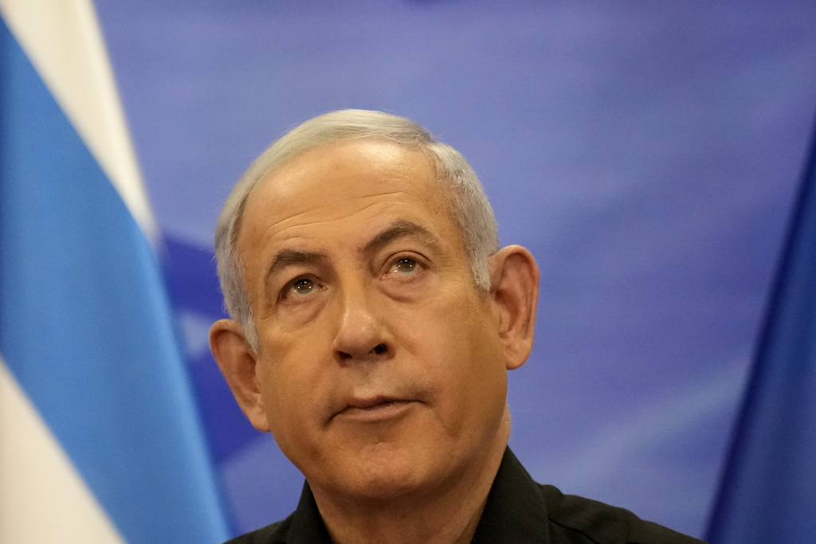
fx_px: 5939
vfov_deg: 5.2
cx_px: 408
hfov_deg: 7.9
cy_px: 272
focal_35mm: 262
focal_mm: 175
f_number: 2.8
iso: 5000
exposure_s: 1/3200
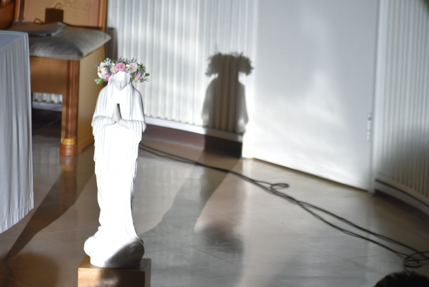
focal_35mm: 242
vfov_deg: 5.7
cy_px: 176
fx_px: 2885
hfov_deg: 8.5
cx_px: 146
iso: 400
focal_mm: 120
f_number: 5
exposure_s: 1/100
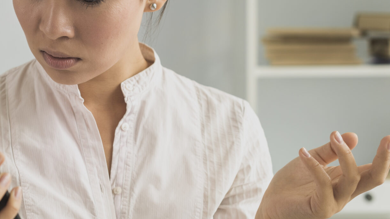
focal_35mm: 110
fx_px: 1138
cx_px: 5
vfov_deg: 11.0
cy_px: 107
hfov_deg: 18.9
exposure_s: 1/160
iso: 250
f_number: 3.5
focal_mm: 50
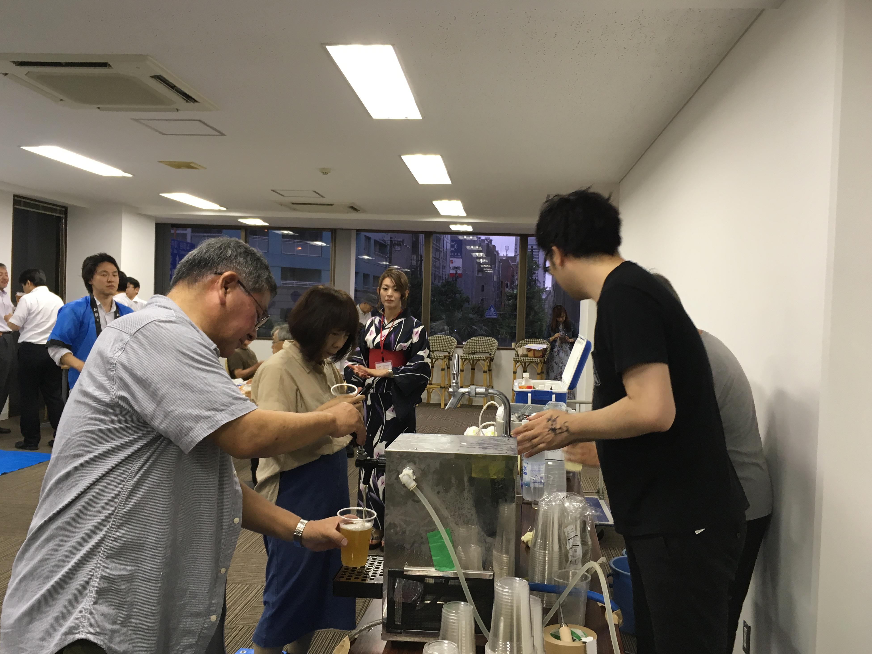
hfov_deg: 60.0
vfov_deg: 46.8
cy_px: 330
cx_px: 444
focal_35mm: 30
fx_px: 756
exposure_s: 1/30
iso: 64
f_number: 2.2
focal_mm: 4.2
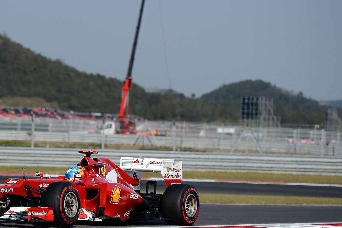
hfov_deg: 9.1
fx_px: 2146
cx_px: 73
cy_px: 115
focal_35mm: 226
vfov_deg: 6.1
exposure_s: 1/2000
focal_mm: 140
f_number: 2.8
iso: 200
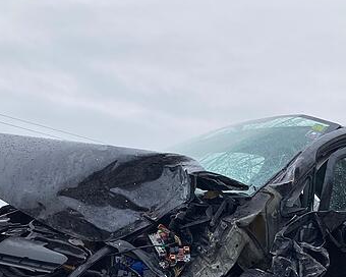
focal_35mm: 67
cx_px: 257
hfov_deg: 27.9
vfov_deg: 22.0
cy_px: 273
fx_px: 686
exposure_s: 1/401
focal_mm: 3.99
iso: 20
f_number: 1.8
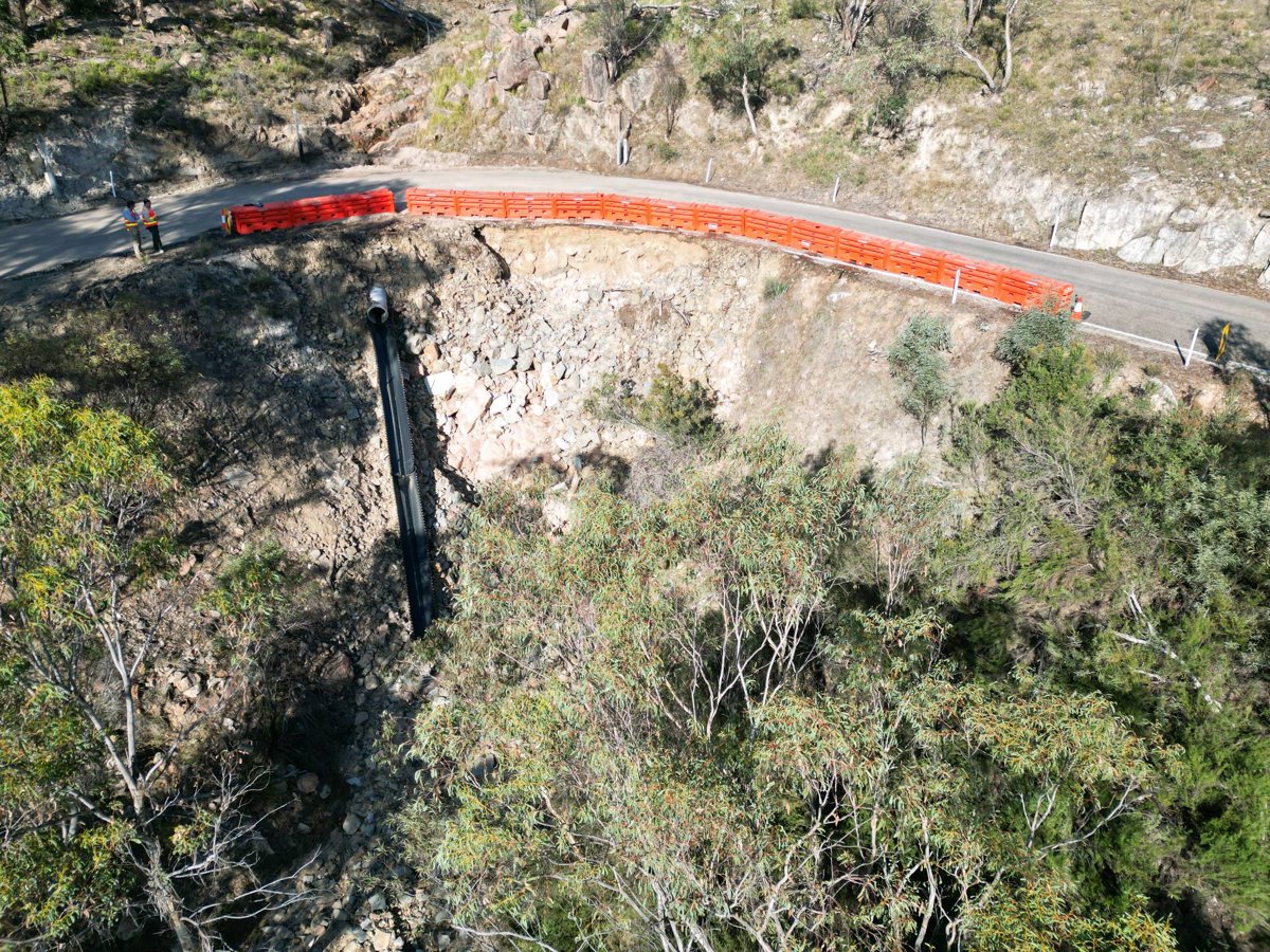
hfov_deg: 71.6
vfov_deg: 56.8
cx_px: 635
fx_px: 881
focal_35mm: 24
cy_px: 476
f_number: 1.7
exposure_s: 1/2000
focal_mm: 6.72
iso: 150
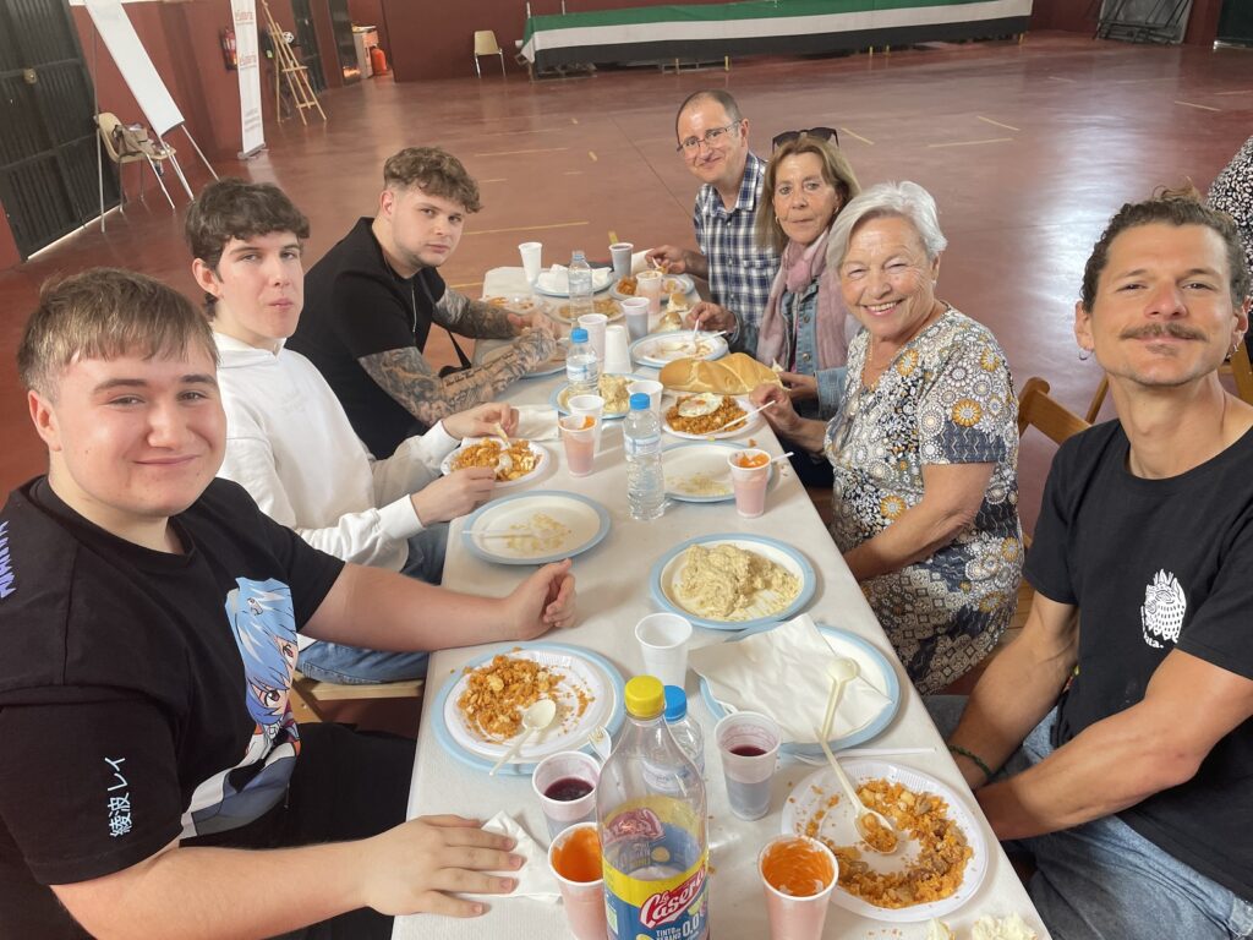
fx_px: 941
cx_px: 626
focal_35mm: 26
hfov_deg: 67.3
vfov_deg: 53.1
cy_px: 470
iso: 125
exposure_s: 1/121
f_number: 1.6
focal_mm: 4.2
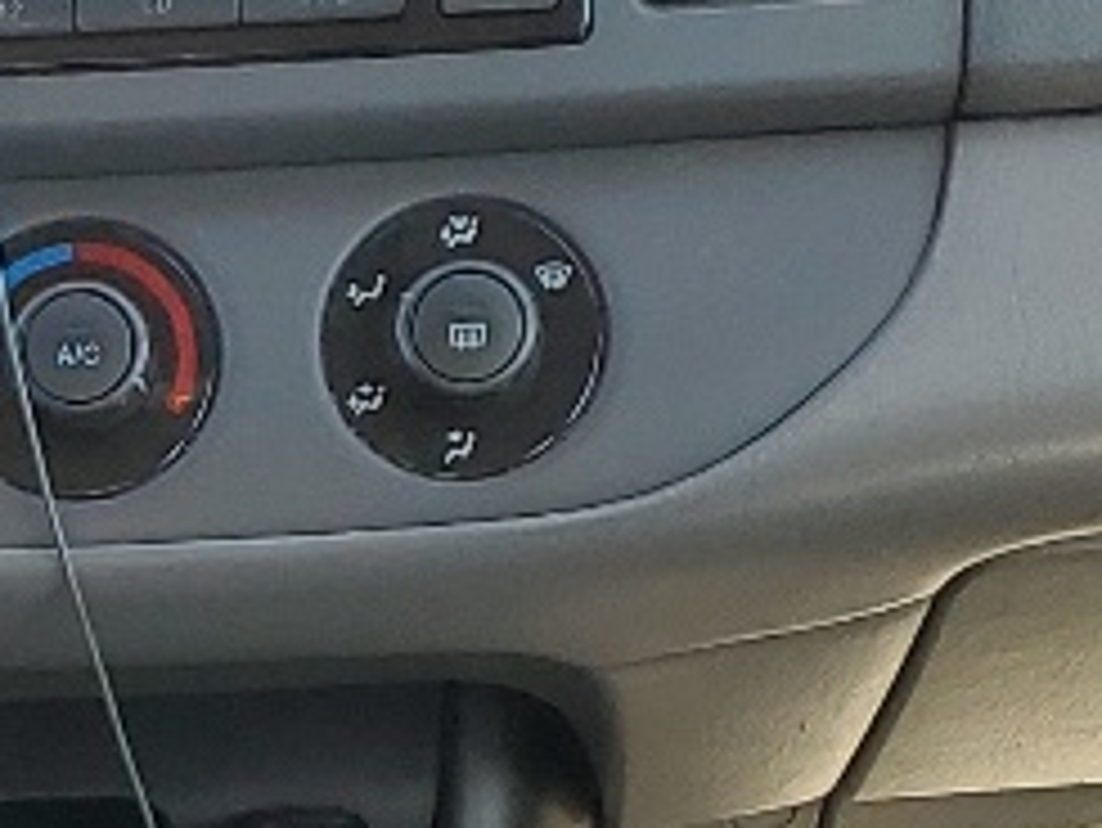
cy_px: 1472
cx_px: -306
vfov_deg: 8.4
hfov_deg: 11.3
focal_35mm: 170
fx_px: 5415
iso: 50
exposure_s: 1/238
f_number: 1.5
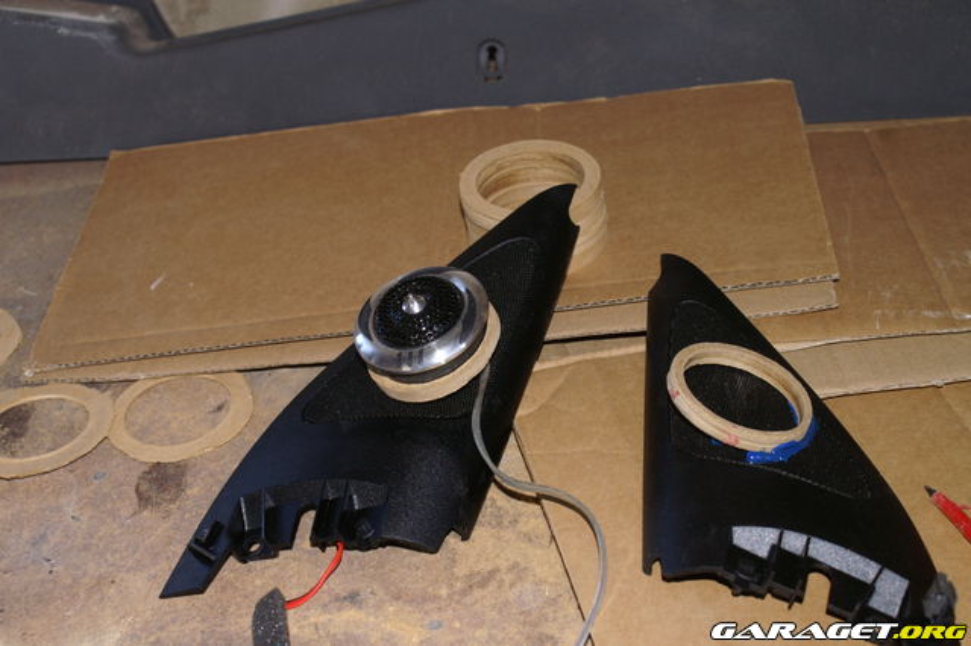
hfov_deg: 37.9
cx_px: 486
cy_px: 323
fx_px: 1415
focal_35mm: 52
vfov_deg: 25.7
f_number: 5.6
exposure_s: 1/60
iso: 400
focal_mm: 35
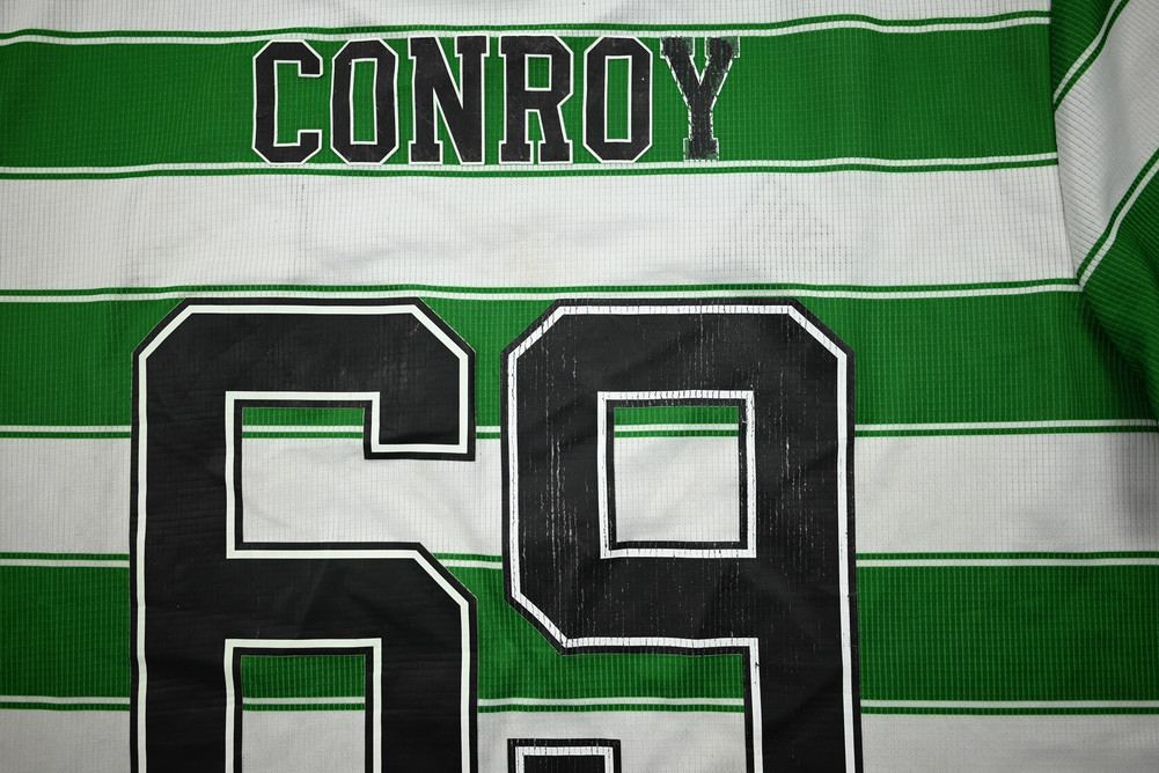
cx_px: 580
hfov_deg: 60.3
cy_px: 386
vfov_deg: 42.4
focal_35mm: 31
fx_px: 998
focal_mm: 31
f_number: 4.8
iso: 200
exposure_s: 1/180
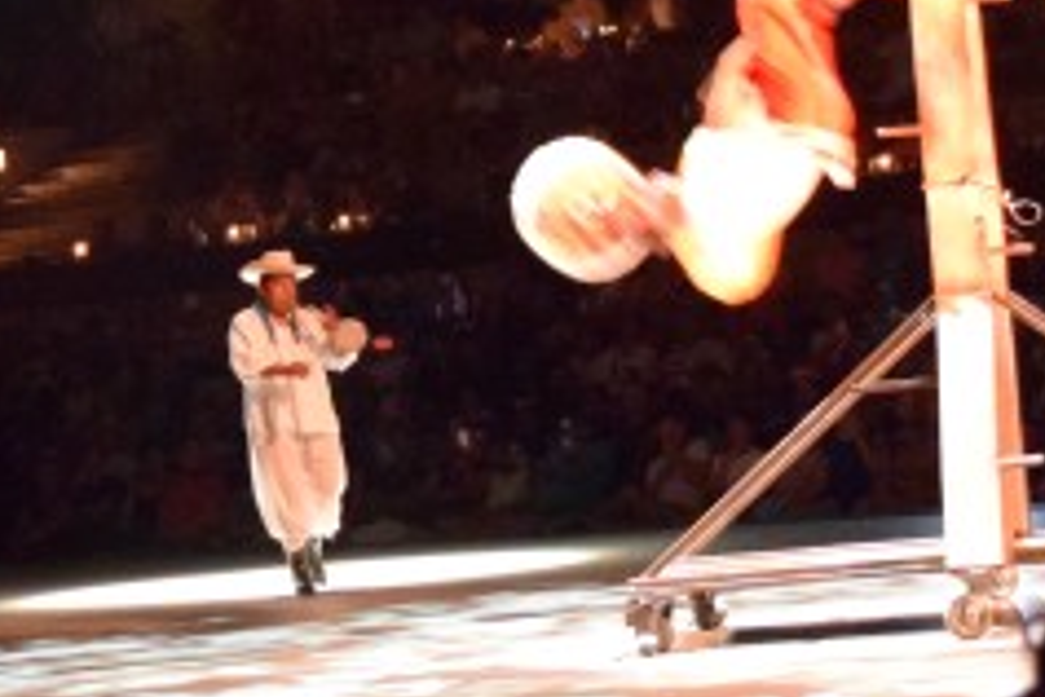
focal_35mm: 162
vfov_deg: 8.4
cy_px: -62
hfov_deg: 12.7
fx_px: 4707
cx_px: 375
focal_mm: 25
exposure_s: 1/20
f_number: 4
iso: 6400
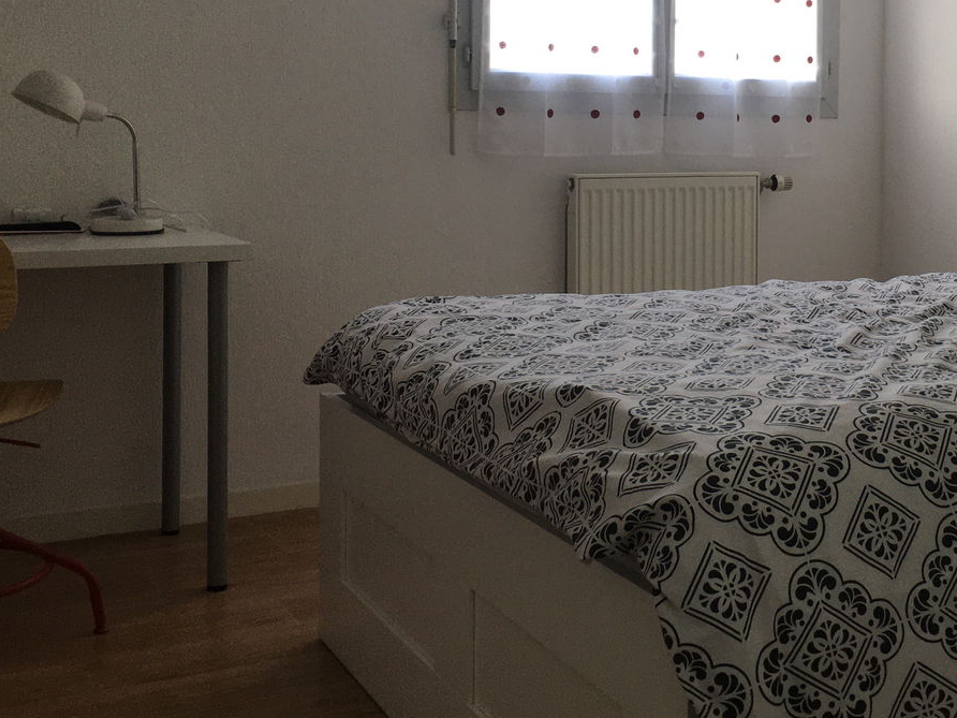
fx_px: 1438
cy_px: 204
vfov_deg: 27.7
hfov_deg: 36.0
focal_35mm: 52
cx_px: 709
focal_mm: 4.15
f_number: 2.2
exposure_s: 1/100
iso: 40
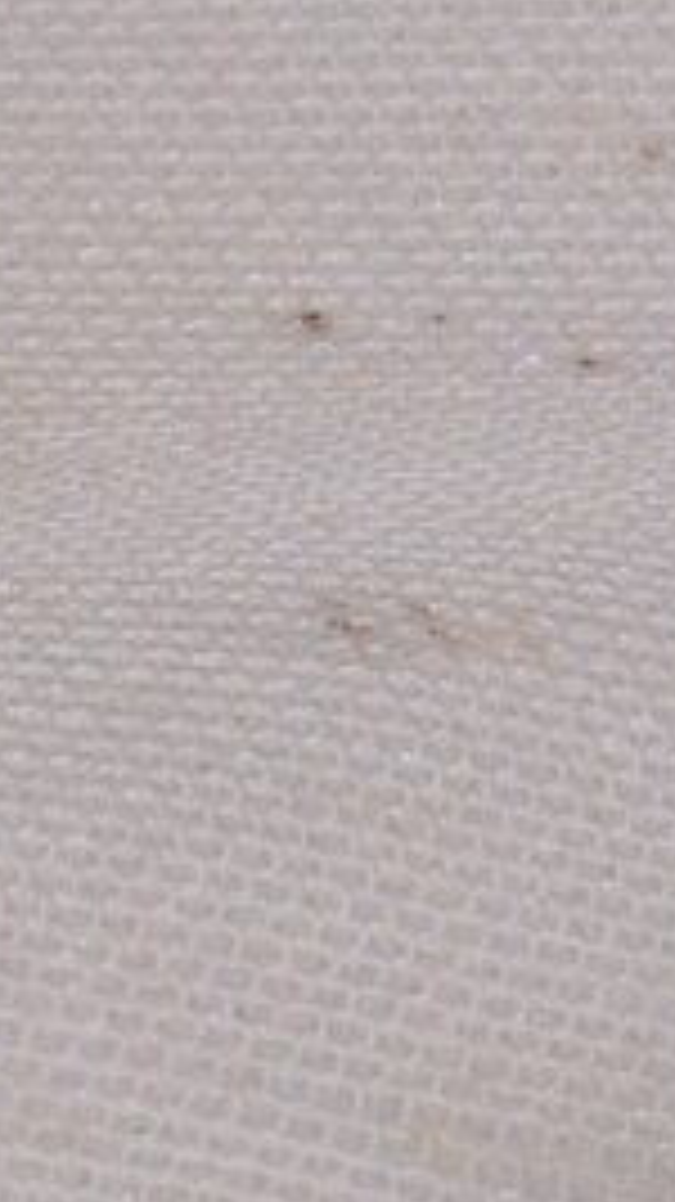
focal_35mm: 395
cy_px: 270
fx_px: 12566
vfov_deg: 5.5
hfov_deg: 3.1
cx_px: -724
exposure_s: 1/60
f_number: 32
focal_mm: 85
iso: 100
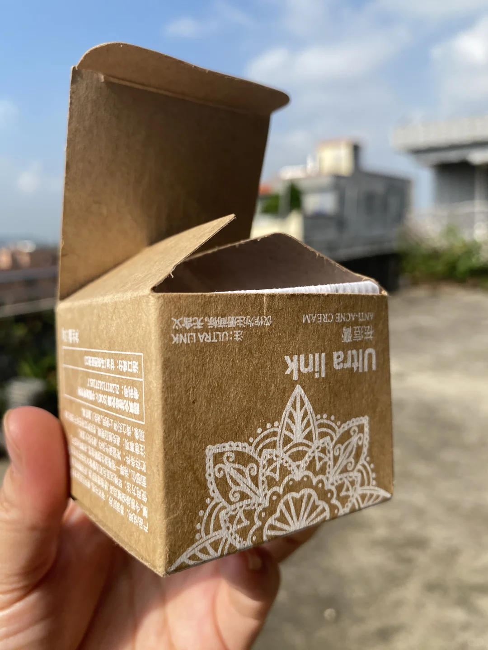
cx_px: 244
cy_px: 325
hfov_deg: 54.9
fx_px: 470
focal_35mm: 25
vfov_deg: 69.4
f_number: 1.8
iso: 32
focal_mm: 4.25
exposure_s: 1/3205
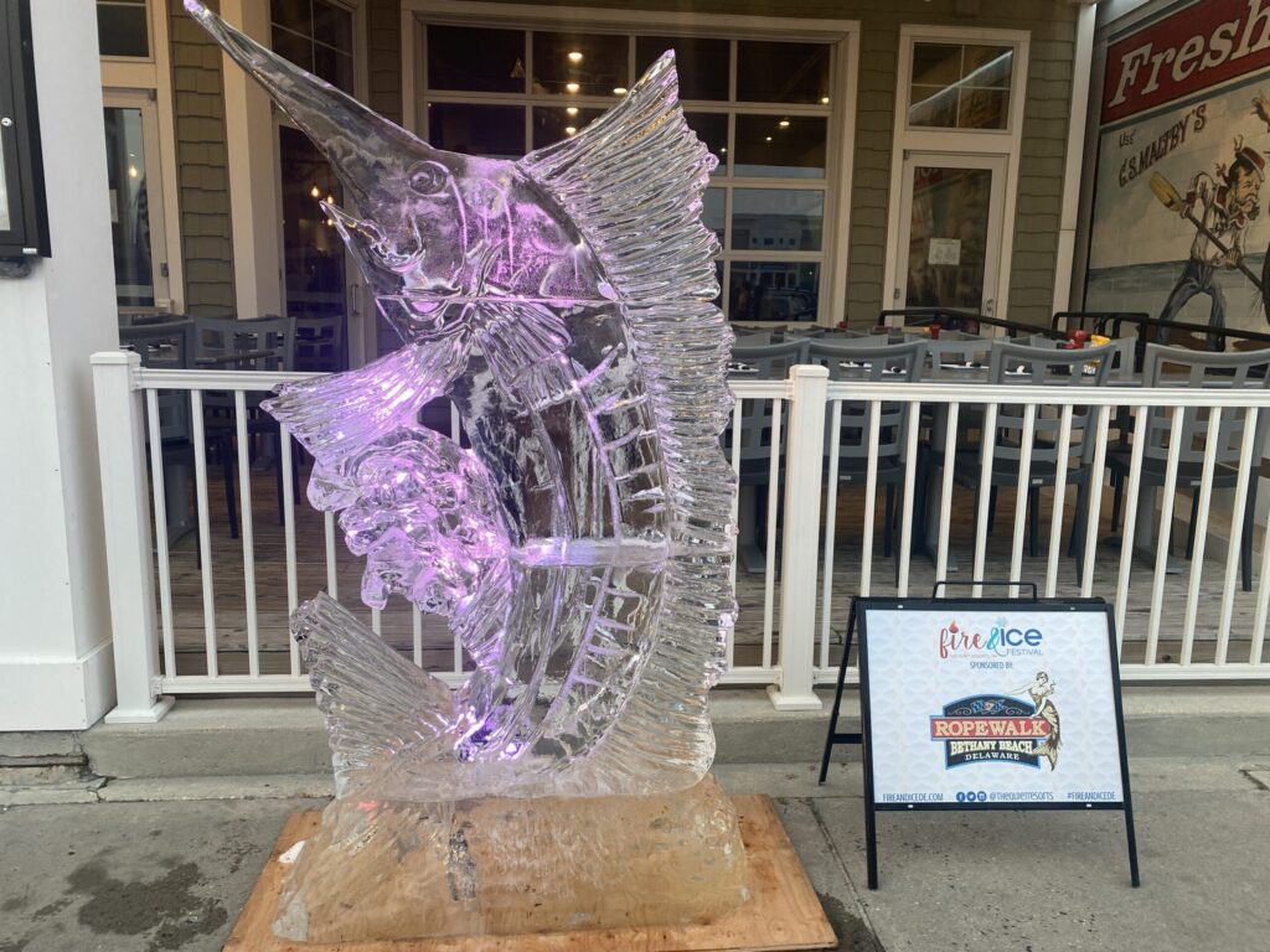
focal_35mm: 26
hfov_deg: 67.3
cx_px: 635
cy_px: 476
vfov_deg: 53.1
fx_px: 954
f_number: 1.8
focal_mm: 4.25
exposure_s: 1/120
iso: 64
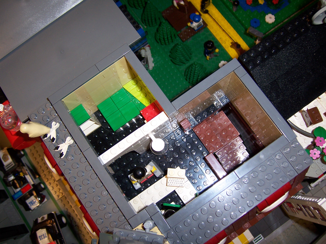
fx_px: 339
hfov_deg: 51.4
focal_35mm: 36
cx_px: 163
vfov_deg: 39.7
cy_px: 122
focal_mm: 6.2
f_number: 2.8
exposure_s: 1/60
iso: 80
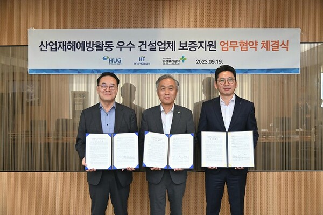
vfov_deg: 37.8
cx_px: 162
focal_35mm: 35
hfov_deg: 54.5
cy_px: 108
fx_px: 314
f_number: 4.5
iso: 1600
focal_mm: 35
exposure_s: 1/200
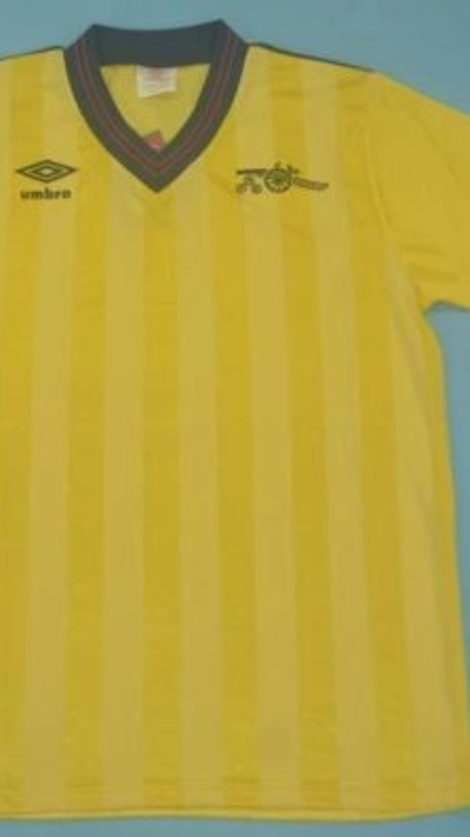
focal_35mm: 57
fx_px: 1264
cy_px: 417
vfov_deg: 36.6
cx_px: 185
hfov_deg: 21.0
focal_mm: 24
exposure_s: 1/160
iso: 200
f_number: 4
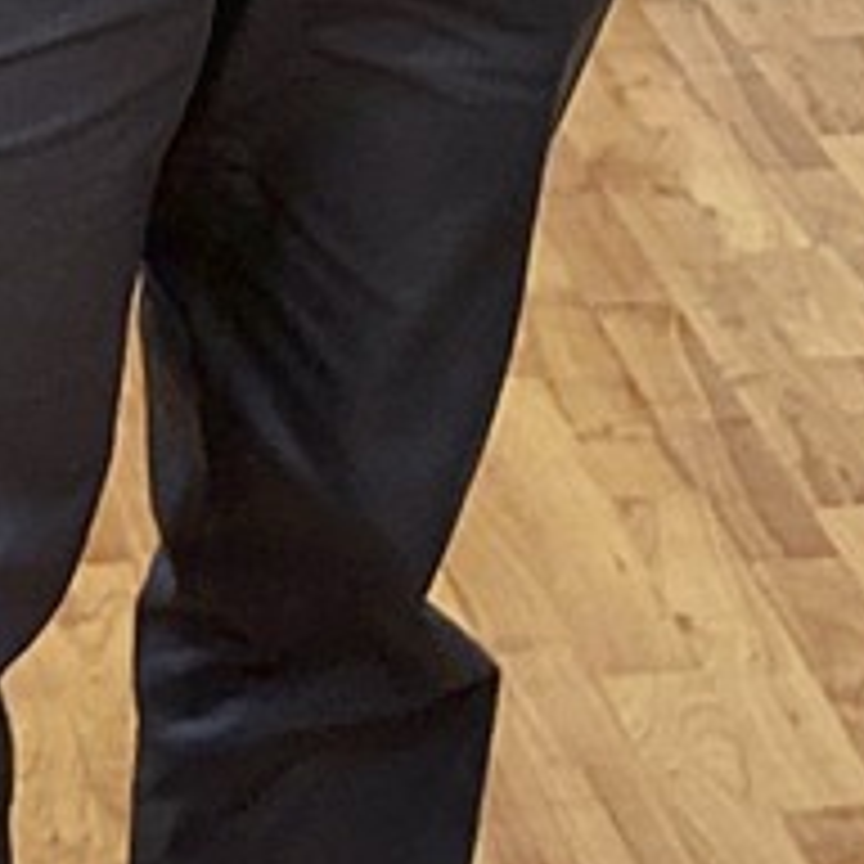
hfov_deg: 9.8
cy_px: -976
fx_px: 5055
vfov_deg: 9.1
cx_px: 644
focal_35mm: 179
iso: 124
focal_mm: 4.38
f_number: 1.73
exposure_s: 1/33.3
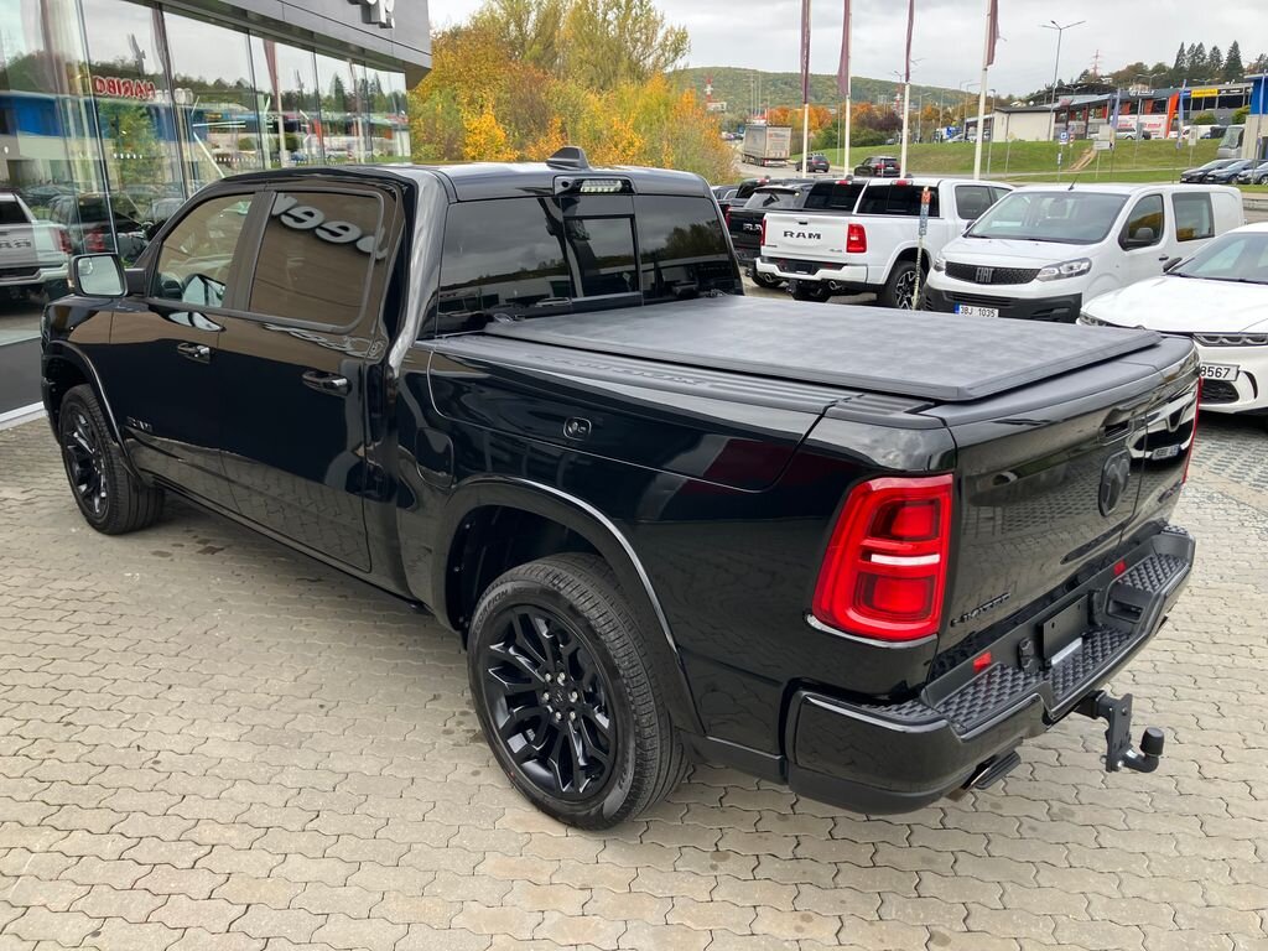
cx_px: 634
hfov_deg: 63.4
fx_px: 1026
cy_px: 476
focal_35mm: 28
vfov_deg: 49.7
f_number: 1.8
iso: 25
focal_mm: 3.99
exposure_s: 1/191
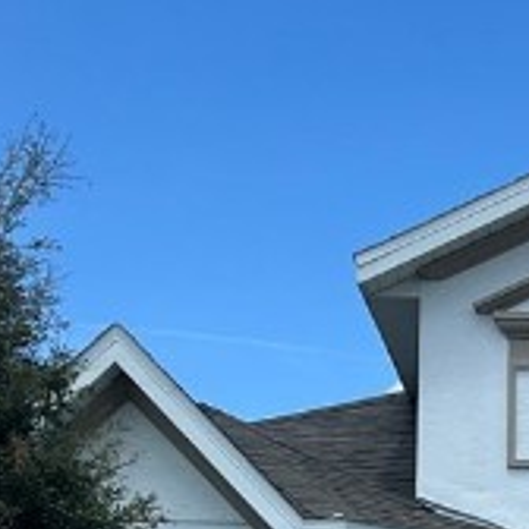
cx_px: 731
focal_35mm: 140
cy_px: 753
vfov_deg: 12.0
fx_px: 2421
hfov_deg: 12.0
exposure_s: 1/4831
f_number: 1.5
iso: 50
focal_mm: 5.7
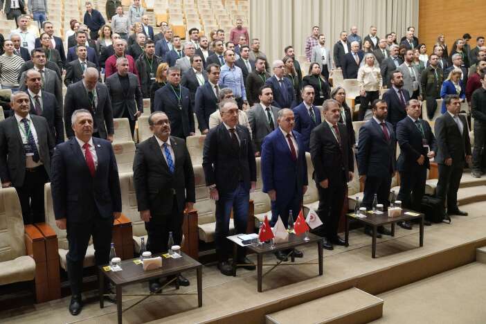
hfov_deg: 49.6
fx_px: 526
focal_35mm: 39
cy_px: 162
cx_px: 243
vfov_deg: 34.2
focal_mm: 39
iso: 12800
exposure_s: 1/160
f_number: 4
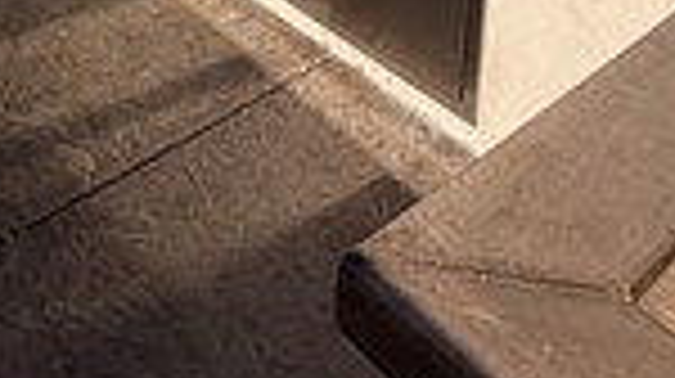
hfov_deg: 31.3
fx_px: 1162
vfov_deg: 13.5
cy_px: -531
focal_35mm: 65
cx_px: 108
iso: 20
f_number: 2.2
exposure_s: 1/2024
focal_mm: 2.22
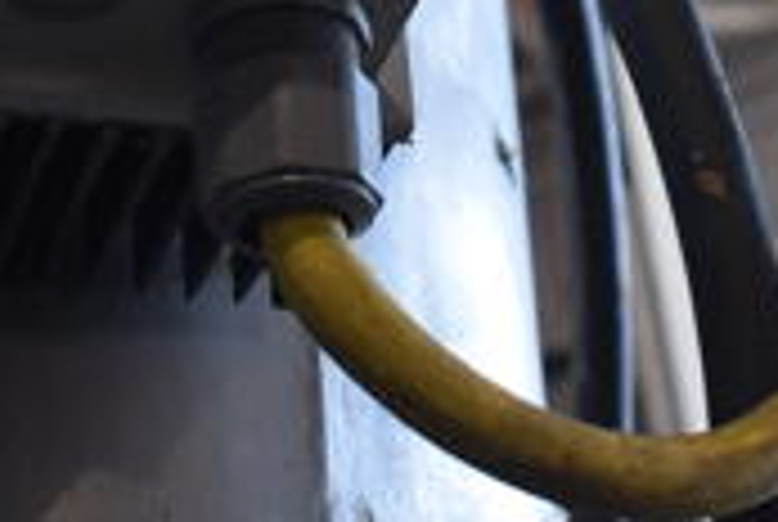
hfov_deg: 16.0
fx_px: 2749
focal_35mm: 127
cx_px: 216
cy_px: -356
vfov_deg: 10.3
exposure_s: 1/160
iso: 800
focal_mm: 24
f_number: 4
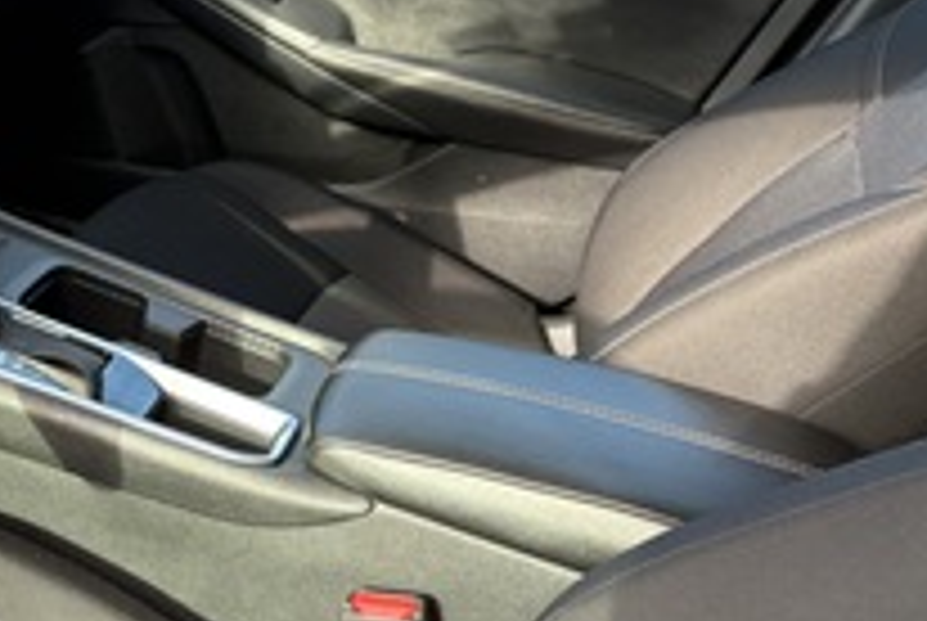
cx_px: 45
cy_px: 331
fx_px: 1418
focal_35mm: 55
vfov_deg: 24.7
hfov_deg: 33.7
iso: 100
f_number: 1.6
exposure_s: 1/223
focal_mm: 5.96
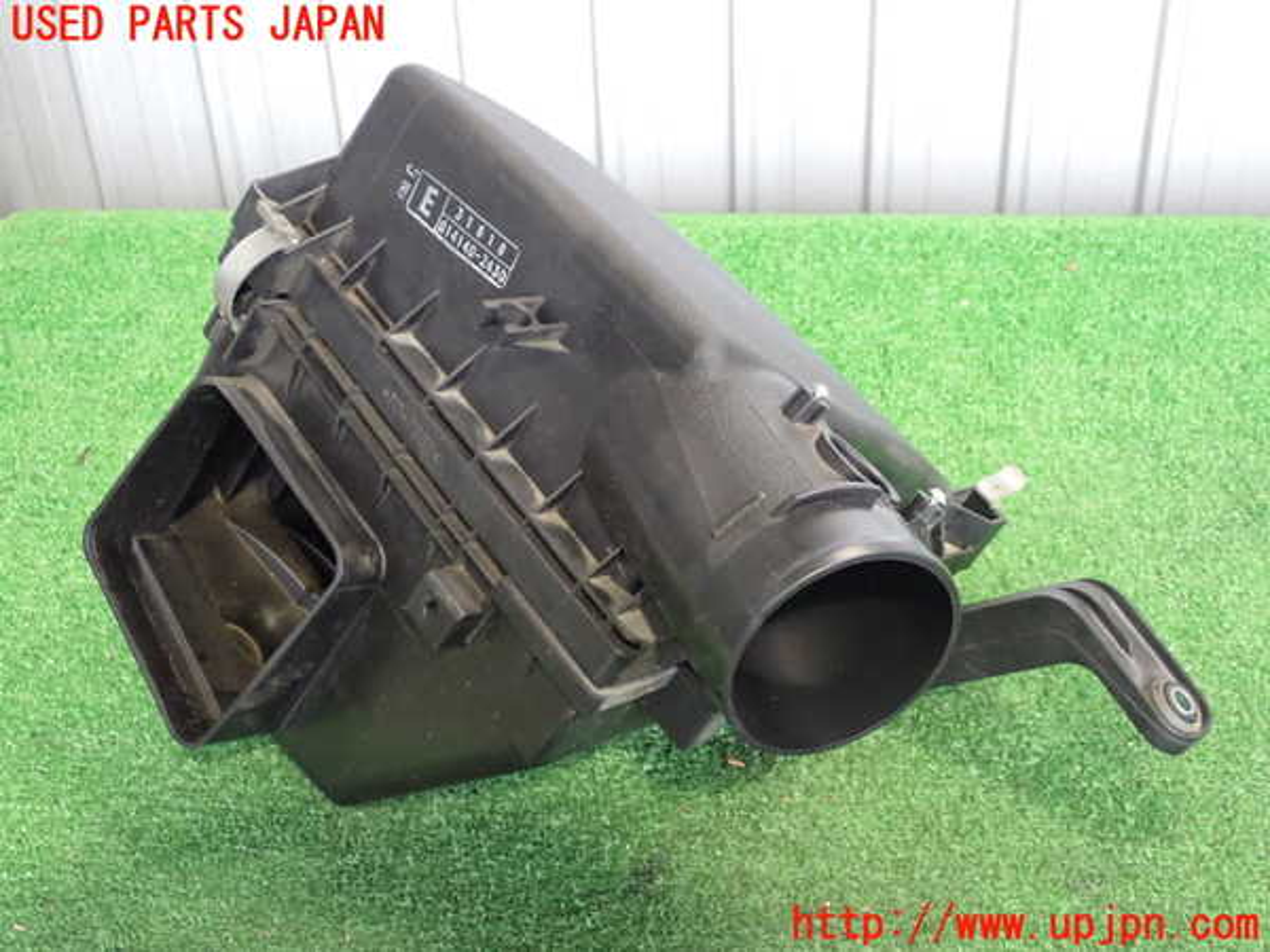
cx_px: 635
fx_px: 1834
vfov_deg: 29.1
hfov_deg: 38.2
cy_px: 476
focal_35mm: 50
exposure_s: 1/20
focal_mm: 9.01
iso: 800
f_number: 3.2
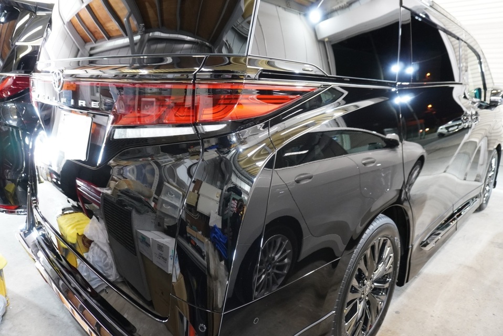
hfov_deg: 73.7
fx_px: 336
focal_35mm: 24
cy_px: 168
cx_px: 252
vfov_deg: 53.2
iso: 1600
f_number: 3.5
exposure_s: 1/30
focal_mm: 16
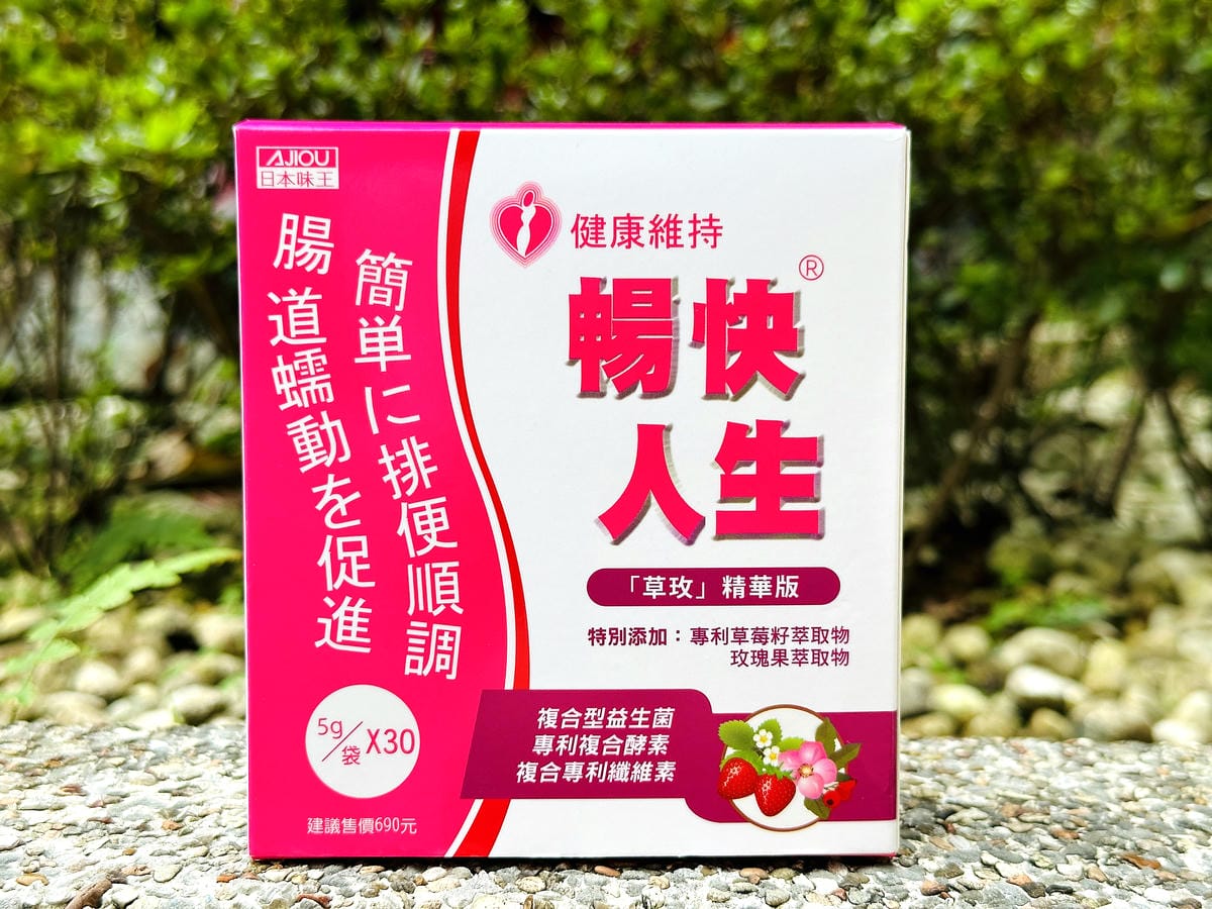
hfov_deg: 39.7
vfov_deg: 30.3
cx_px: 606
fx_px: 1681
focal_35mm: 48
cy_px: 454
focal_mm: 6.86
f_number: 1.78
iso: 50
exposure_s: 1/121
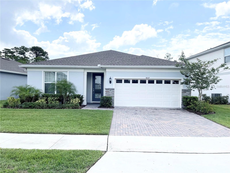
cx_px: 115
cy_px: 86
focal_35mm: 26
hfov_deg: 67.3
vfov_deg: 53.1
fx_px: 173
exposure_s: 1/5917
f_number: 1.6
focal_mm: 5.1
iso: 32
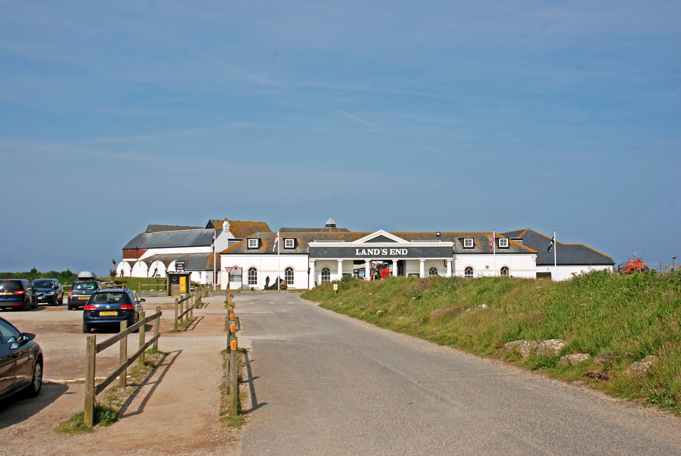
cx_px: 340
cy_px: 228
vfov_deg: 32.0
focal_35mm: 42
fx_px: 795
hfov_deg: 46.3
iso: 100
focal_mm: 28
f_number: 9
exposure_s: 1/320
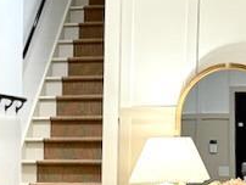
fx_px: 1081
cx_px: -73
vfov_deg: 9.7
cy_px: 218
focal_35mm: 152
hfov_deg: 12.6
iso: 200
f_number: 1.78
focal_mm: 6.76
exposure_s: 1/60
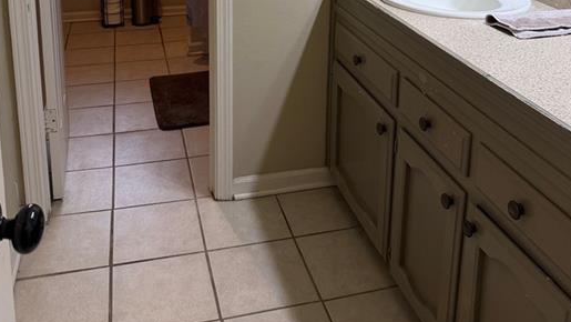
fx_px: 591
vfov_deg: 27.7
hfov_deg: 51.6
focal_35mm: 39
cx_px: 286
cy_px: -37
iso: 200
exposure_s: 1/60
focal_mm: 6.76
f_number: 1.78
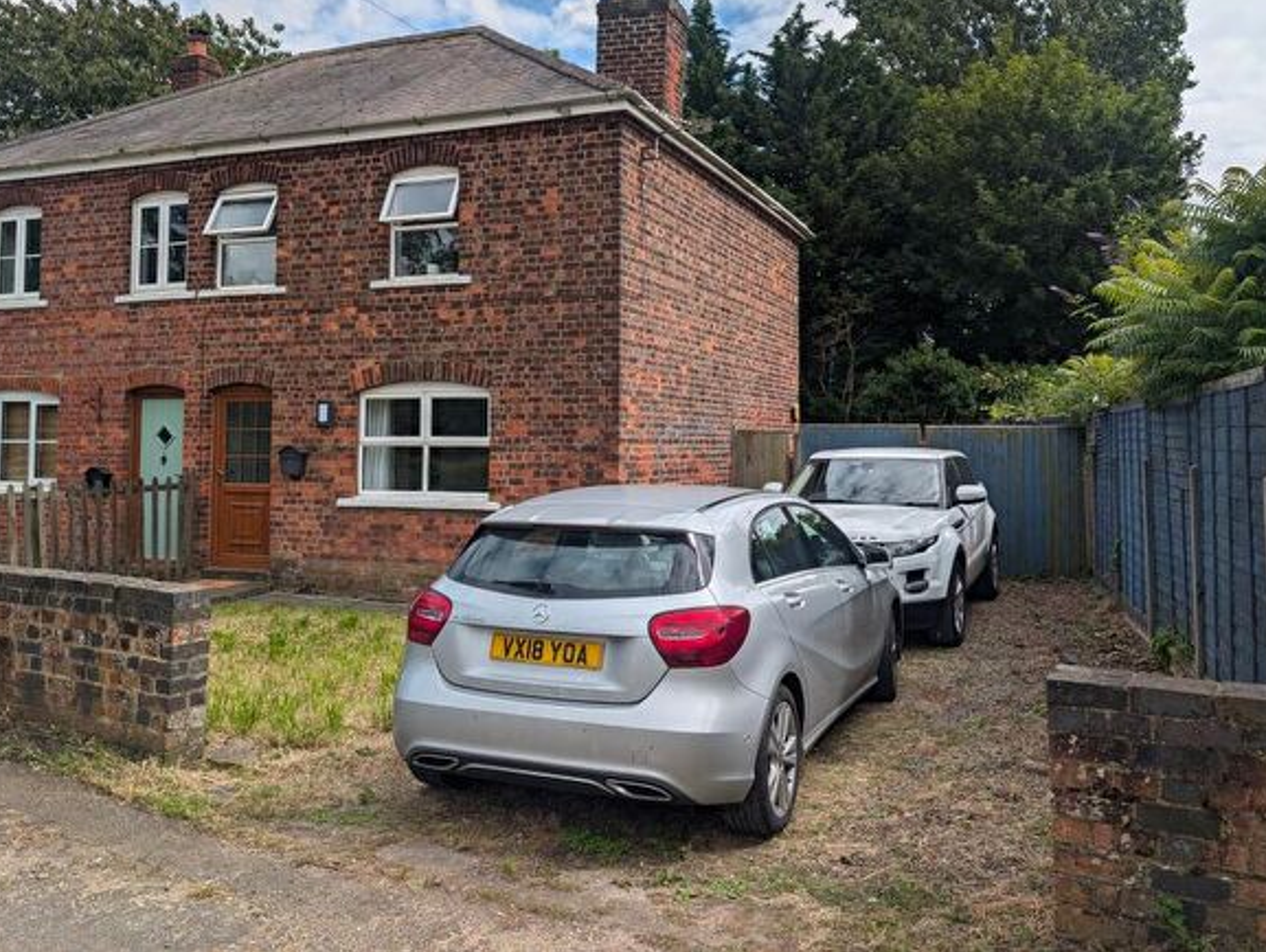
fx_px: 1062
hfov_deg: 61.6
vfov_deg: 48.0
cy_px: 378
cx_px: 648
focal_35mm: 29
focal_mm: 6.9
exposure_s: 1/1103
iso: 20
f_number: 1.68
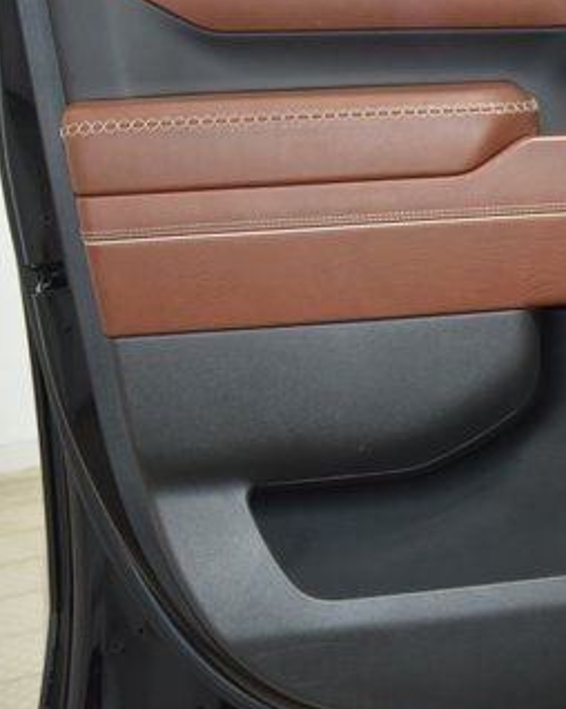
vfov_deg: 36.6
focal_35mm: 51
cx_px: 570
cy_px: 311
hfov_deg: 27.8
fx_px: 1069
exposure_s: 1/60
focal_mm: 18
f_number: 3.5
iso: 1250
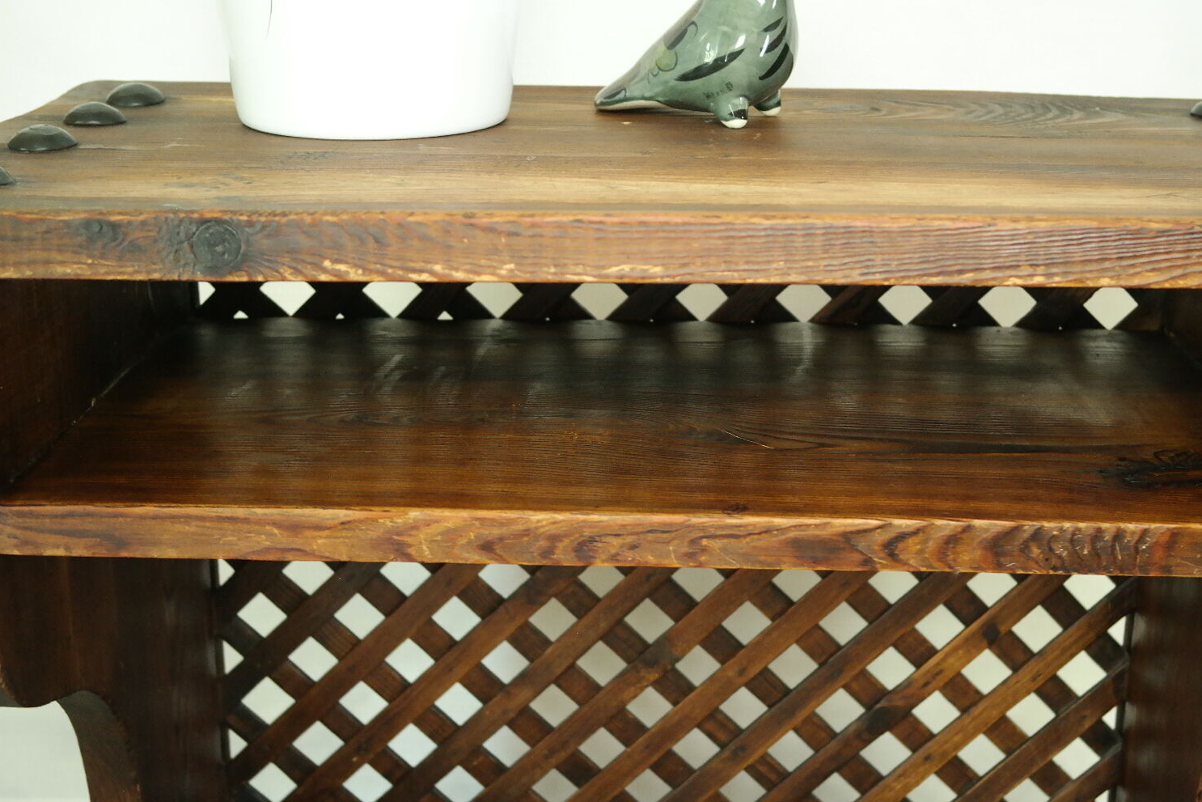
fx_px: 1669
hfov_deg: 39.5
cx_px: 688
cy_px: 375
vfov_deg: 27.0
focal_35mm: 50
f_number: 5.6
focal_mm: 28
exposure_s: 1/30
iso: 1600
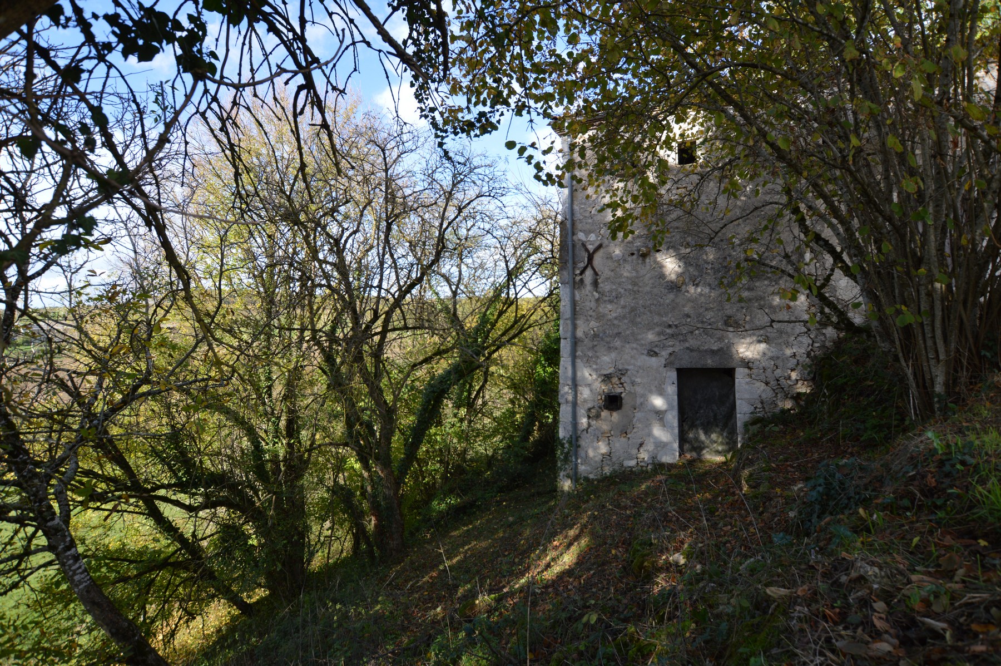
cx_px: 500
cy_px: 333
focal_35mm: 17
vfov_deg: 69.6
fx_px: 479
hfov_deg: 92.5
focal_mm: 11.5
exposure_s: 1/125
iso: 125
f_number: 5.6
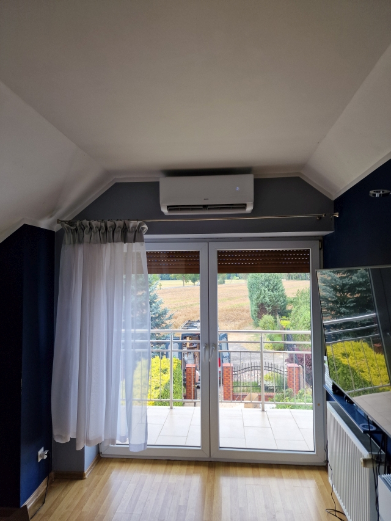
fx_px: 346
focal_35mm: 23
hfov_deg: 58.9
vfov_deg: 73.9
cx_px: 196
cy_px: 260
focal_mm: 6.4
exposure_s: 1/180
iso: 50
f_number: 1.8
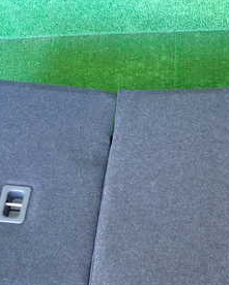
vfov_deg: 34.8
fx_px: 449
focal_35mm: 53
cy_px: 201
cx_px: 171
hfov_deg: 28.2
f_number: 2
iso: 400
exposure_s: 1/30
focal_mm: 4.5
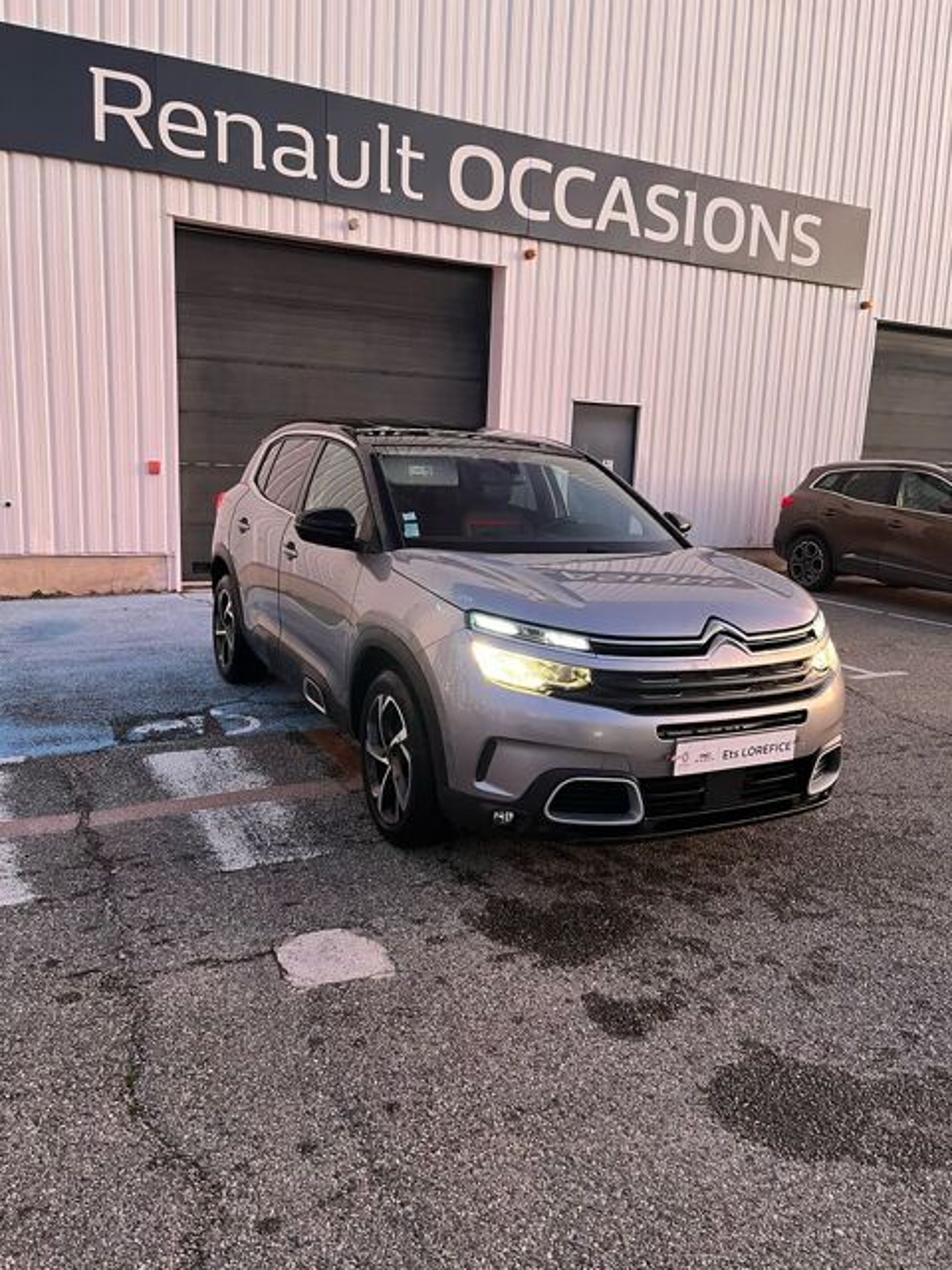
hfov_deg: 53.1
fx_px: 953
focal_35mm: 26
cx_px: 476
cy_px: 635
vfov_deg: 67.3
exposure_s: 1/59
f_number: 1.6
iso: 400
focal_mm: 5.1
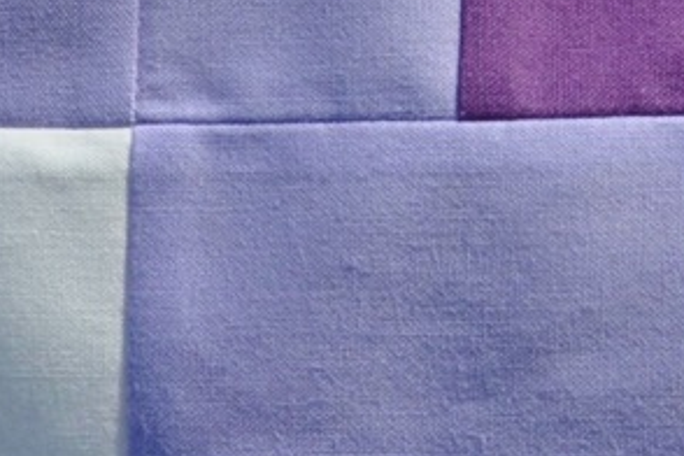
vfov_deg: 6.2
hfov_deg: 9.4
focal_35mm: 214
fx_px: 4066
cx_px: 938
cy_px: -475
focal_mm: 28
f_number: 14
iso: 200
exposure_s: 1/200
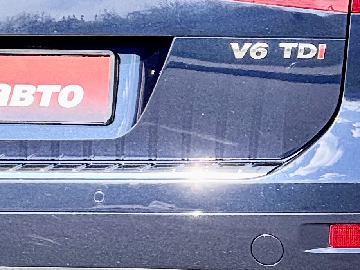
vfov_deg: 2.8
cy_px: 22
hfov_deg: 3.8
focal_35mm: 526
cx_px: 241
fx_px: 5470
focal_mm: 15.66
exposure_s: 1/198
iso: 50
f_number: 2.8
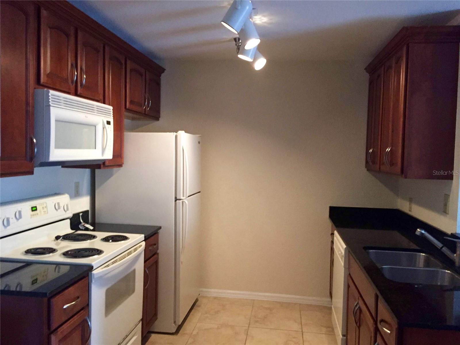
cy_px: 172
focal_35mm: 29
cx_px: 230
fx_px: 385
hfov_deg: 61.7
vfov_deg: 48.2
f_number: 2.2
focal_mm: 4.15
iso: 250
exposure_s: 1/17
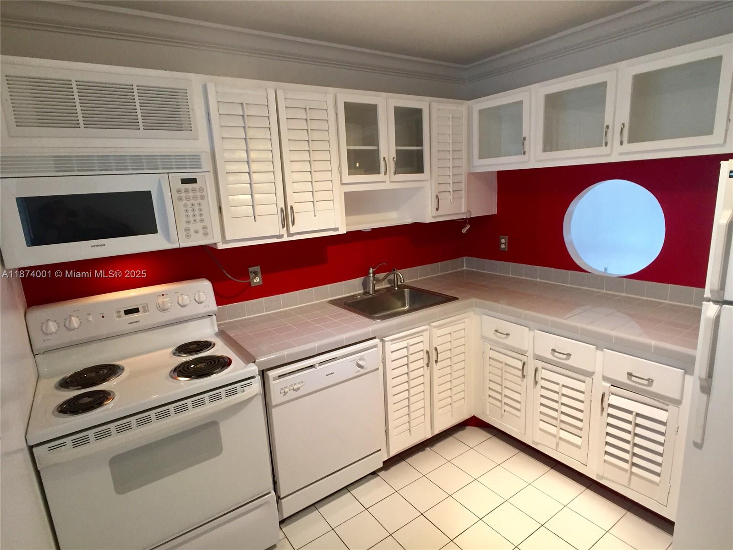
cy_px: 275
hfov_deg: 61.7
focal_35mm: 29
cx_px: 366
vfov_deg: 48.2
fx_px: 614
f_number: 2.2
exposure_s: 1/30
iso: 50
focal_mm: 4.15
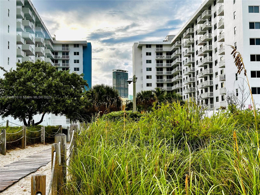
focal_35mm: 48
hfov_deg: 39.7
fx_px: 361
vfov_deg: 30.3
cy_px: 98
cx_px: 130
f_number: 1.78
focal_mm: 6.86
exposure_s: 1/1590
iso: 64
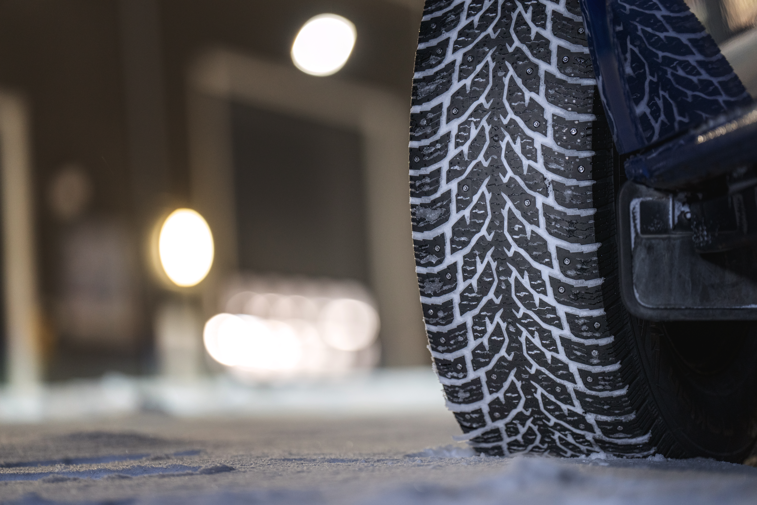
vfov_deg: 8.2
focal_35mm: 168
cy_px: 252
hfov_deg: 12.2
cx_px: 378
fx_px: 3532
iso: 1250
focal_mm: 168
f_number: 2.8
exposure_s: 1/30
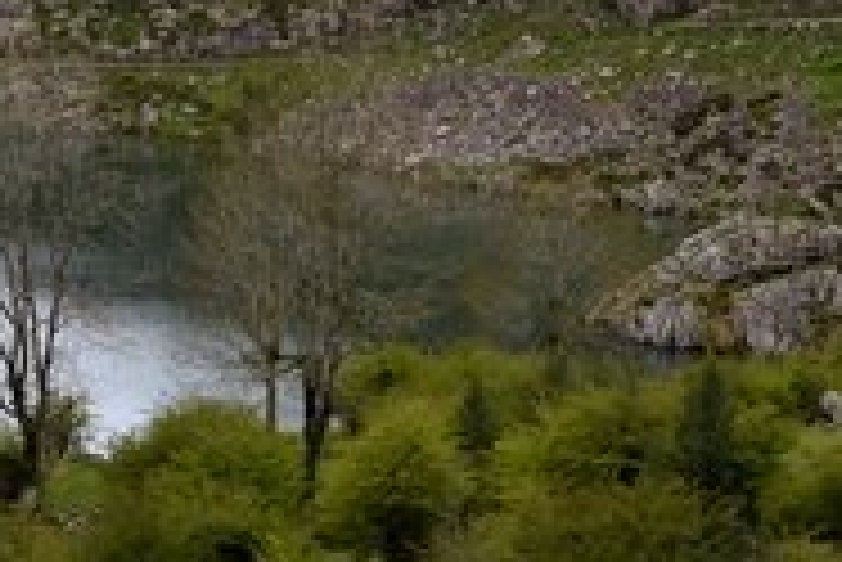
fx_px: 3300
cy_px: -360
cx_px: 140
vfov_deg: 9.4
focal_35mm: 141
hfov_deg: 14.4
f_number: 10
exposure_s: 1/800
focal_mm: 22
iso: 400
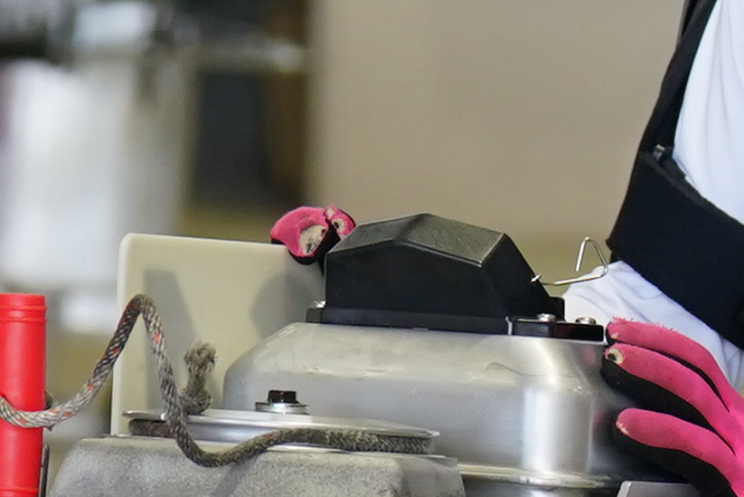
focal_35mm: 703
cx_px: 839
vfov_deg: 2.0
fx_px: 14530
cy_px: 318
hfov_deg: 2.9
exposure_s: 1/1000
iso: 800
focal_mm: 98
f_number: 4
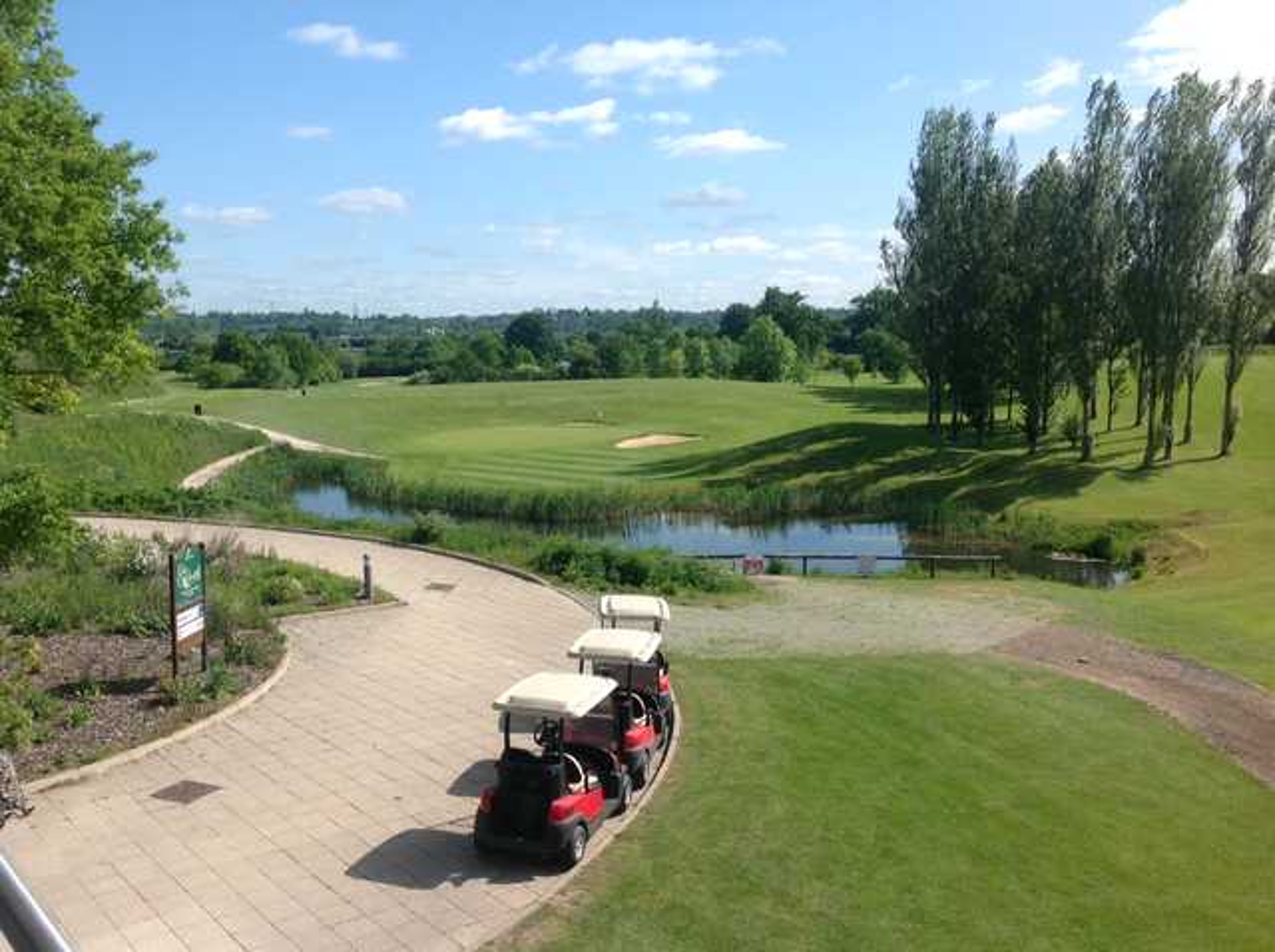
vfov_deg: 40.6
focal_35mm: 35
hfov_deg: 52.7
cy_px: 476
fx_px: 1287
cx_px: 638
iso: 50
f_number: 2.4
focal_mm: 4.28
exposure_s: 1/1779
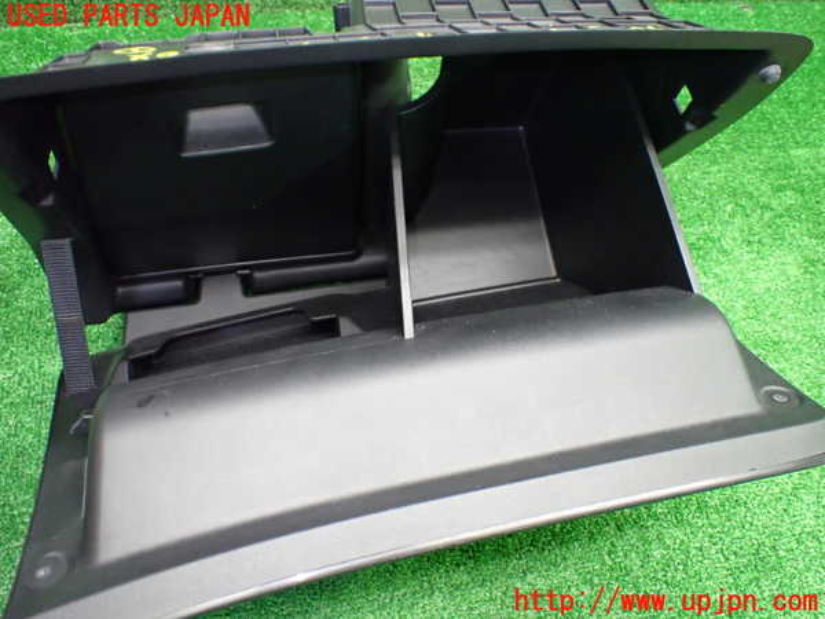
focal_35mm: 30
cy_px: 310
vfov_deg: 46.8
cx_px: 412
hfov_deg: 60.0
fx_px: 715
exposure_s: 1/50
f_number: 2.3
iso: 800
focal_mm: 5.4
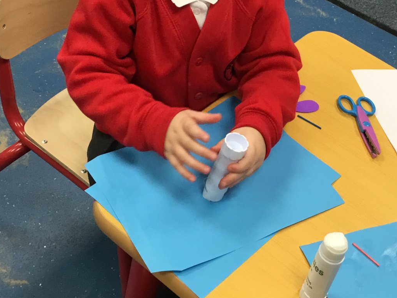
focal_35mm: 62
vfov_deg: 23.2
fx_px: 711
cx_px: 240
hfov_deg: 31.1
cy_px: 43
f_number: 2.4
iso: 50
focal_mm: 3.3
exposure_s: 1/33
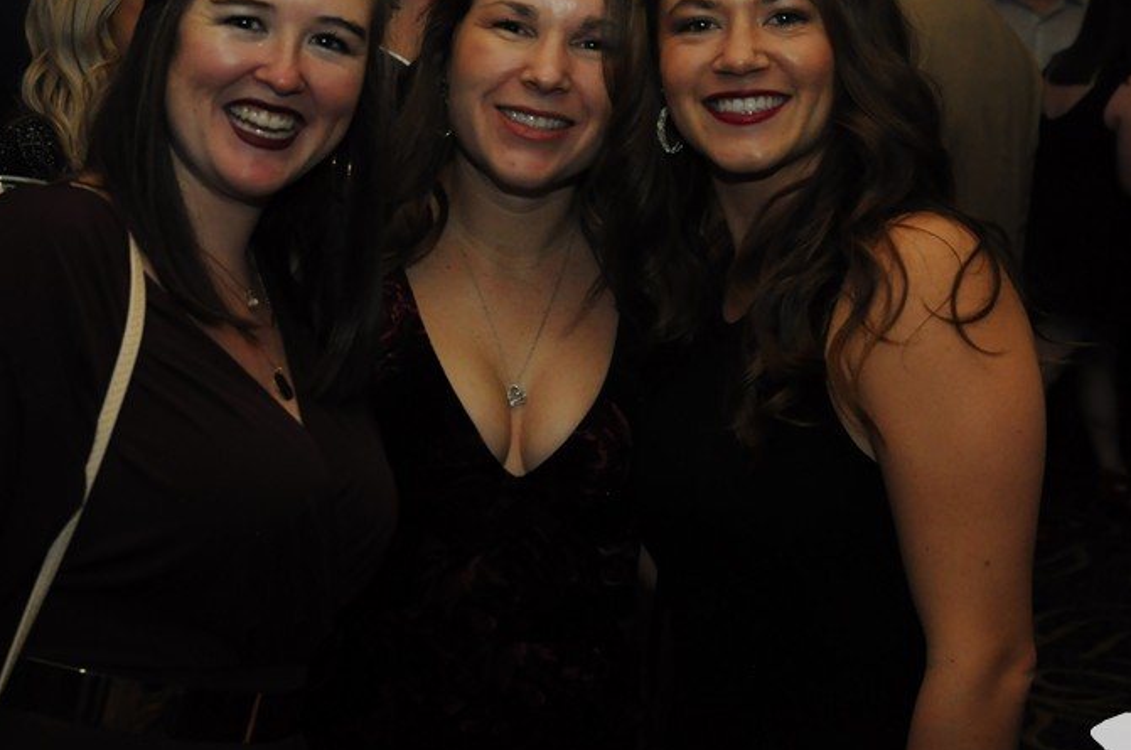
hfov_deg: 23.9
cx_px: 533
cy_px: 239
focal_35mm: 85
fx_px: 2666
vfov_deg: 16.0
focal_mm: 38
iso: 800
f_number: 5.6
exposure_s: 1/60
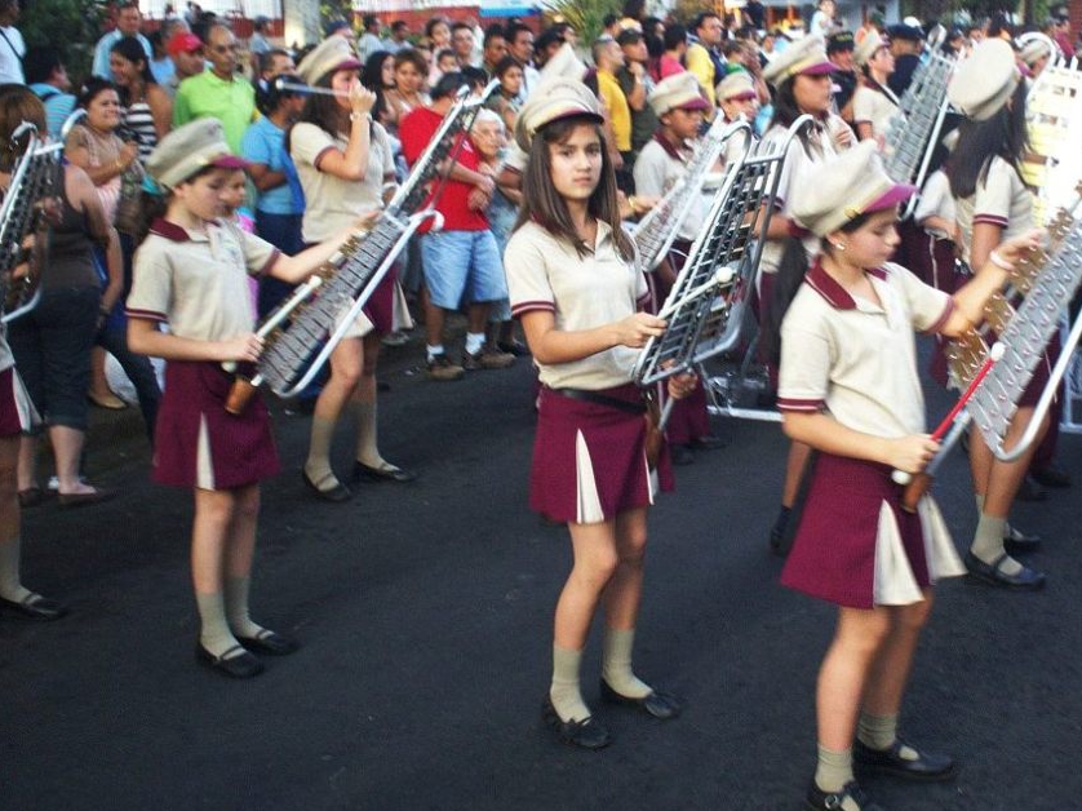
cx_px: 732
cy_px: 304
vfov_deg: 29.5
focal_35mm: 49
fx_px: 1531
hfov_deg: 38.4
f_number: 4.5
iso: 140
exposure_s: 1/29.4
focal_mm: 6
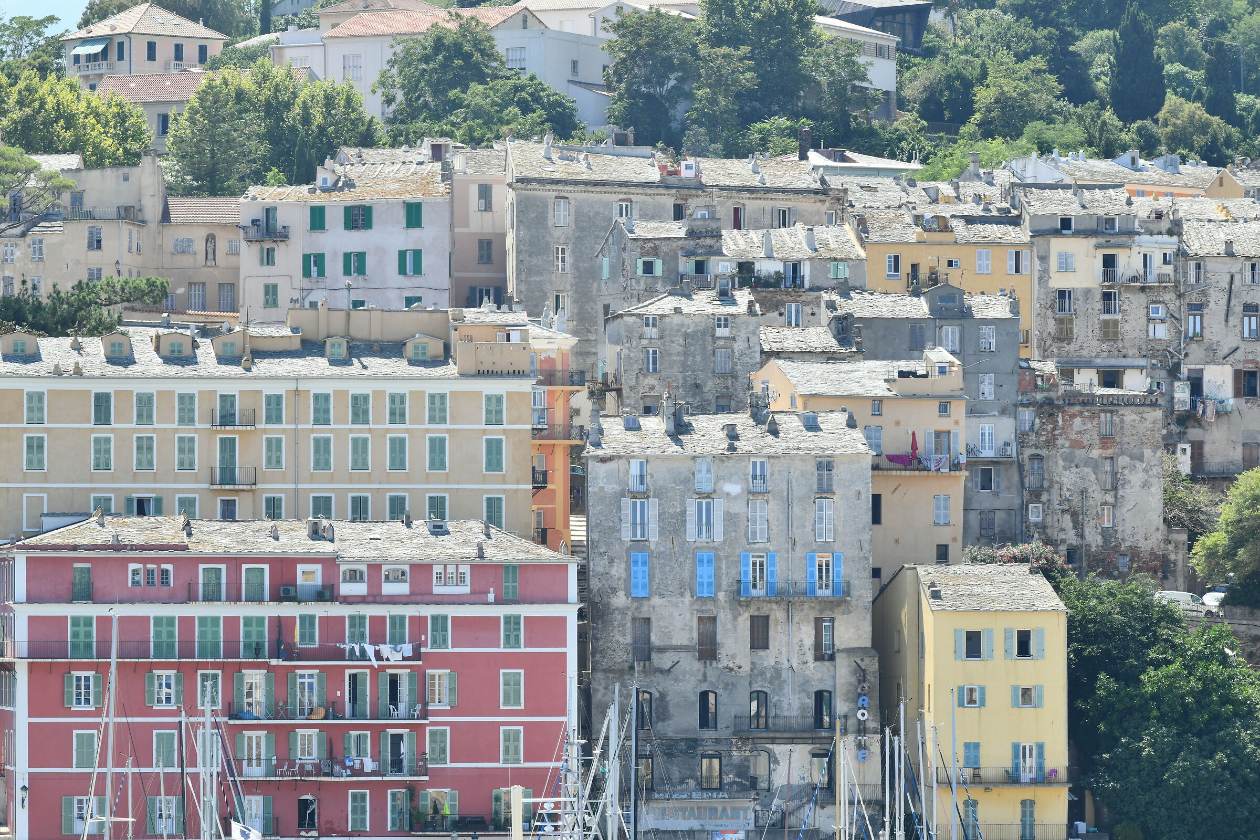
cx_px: 630
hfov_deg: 10.3
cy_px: 420
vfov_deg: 6.9
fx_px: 6999
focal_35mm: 200
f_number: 13
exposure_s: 1/100
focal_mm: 200
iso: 100
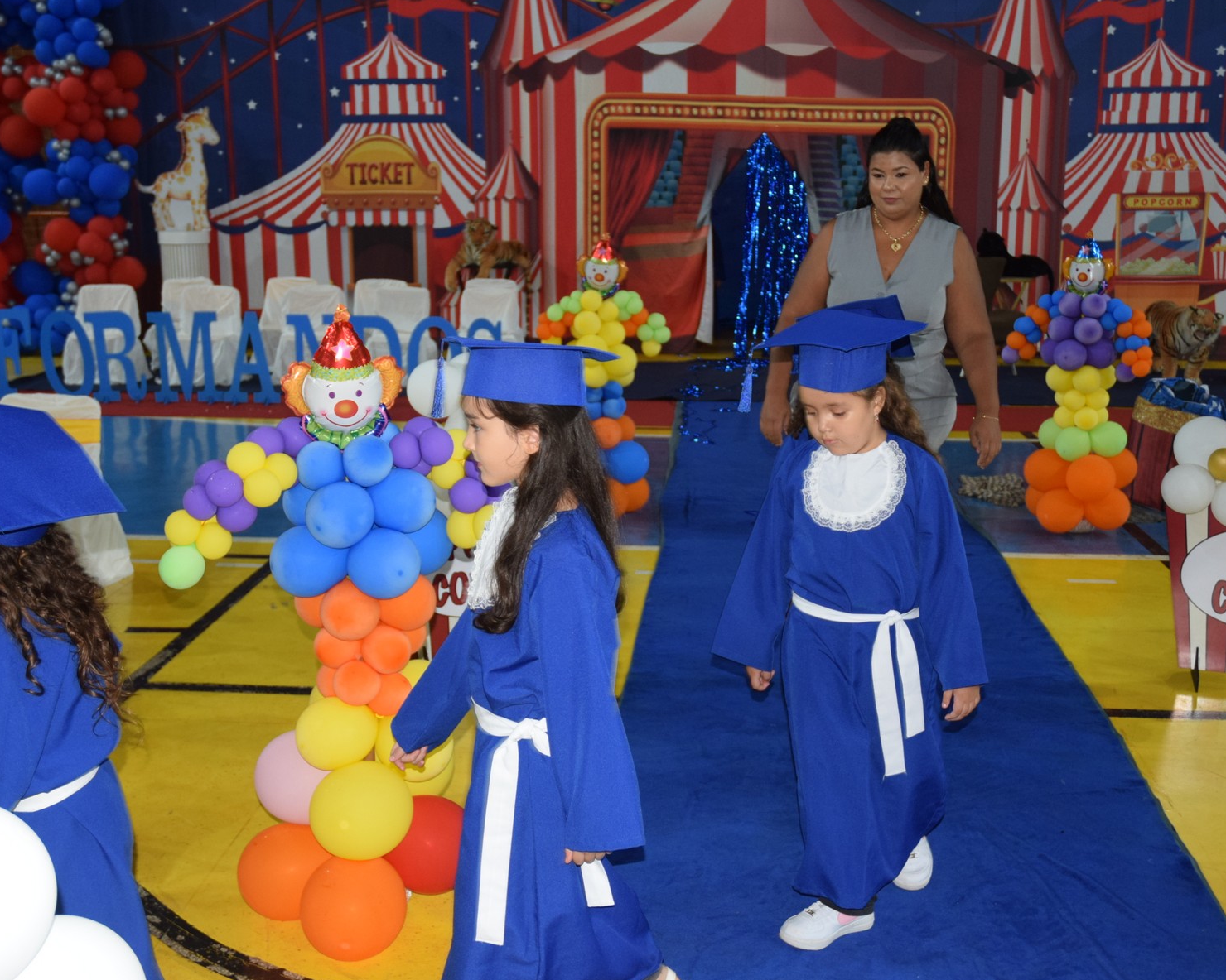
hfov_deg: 44.8
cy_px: 489
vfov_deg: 36.5
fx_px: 1488
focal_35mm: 41
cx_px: 642
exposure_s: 1/60
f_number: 3.8
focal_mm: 24
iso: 900
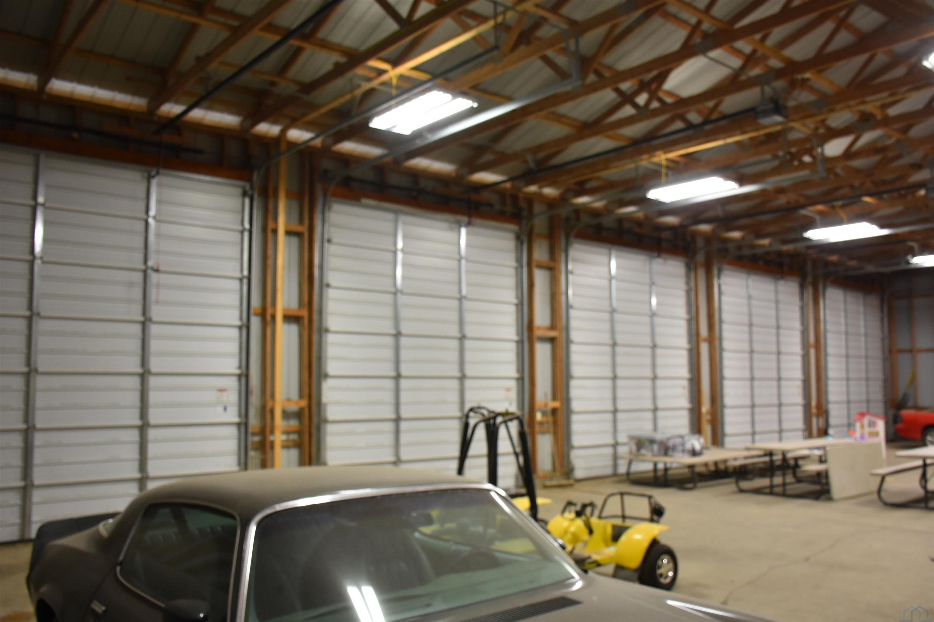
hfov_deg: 61.9
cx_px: 467
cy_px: 311
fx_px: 778
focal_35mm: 30
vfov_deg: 43.6
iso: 800
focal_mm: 20
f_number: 5
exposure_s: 1/100
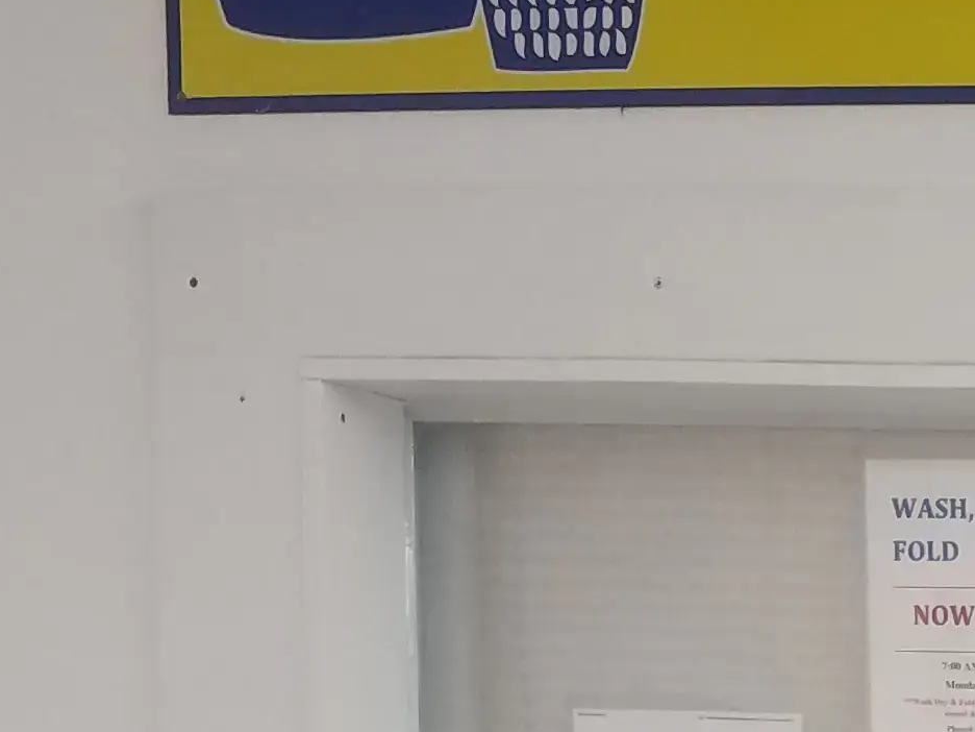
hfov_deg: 15.6
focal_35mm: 112
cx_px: 1626
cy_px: 1000
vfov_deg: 12.7
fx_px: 3155
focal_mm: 4.2
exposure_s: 1/120
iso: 80
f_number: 1.7
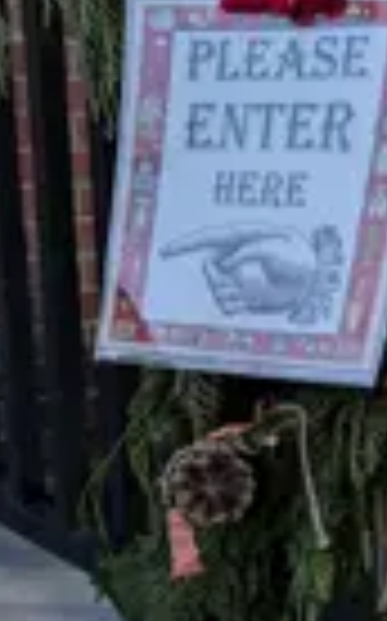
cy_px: 477
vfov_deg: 27.4
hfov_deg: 16.5
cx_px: 522
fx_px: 1251
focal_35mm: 74
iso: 624
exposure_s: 1/26.8
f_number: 1.68
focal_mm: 6.9
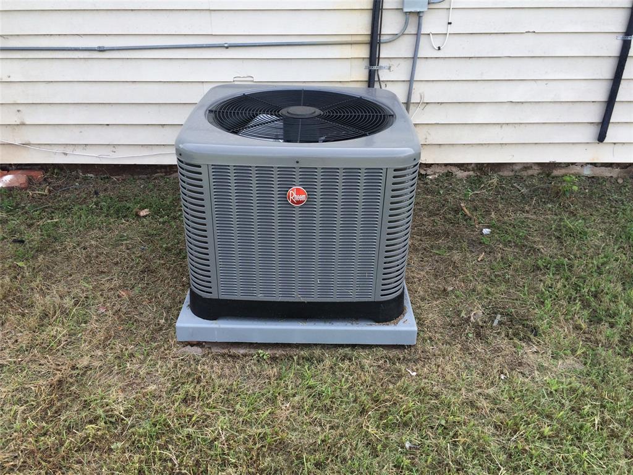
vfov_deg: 48.2
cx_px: 316
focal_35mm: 29
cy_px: 238
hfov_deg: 61.7
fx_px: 530
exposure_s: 1/540
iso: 32
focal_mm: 4.15
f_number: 2.2
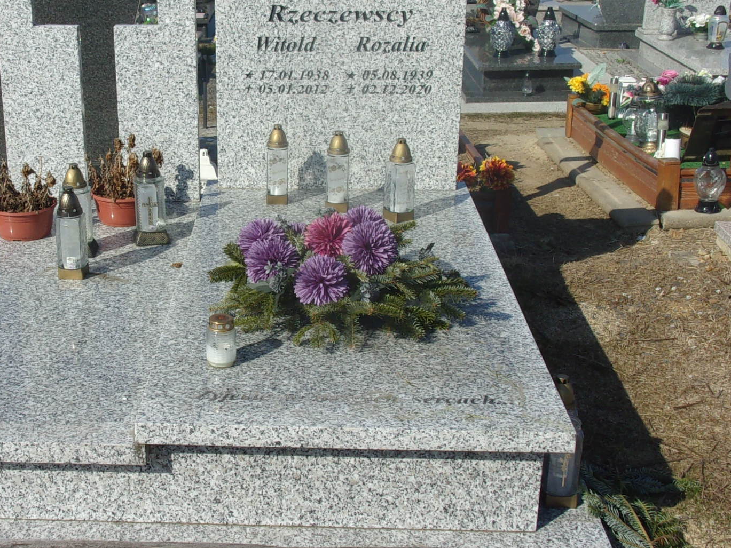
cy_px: 252
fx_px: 1119
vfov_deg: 27.5
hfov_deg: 35.8
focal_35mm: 53
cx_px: 244
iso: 80
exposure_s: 1/140
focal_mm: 5.1
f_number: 10.8
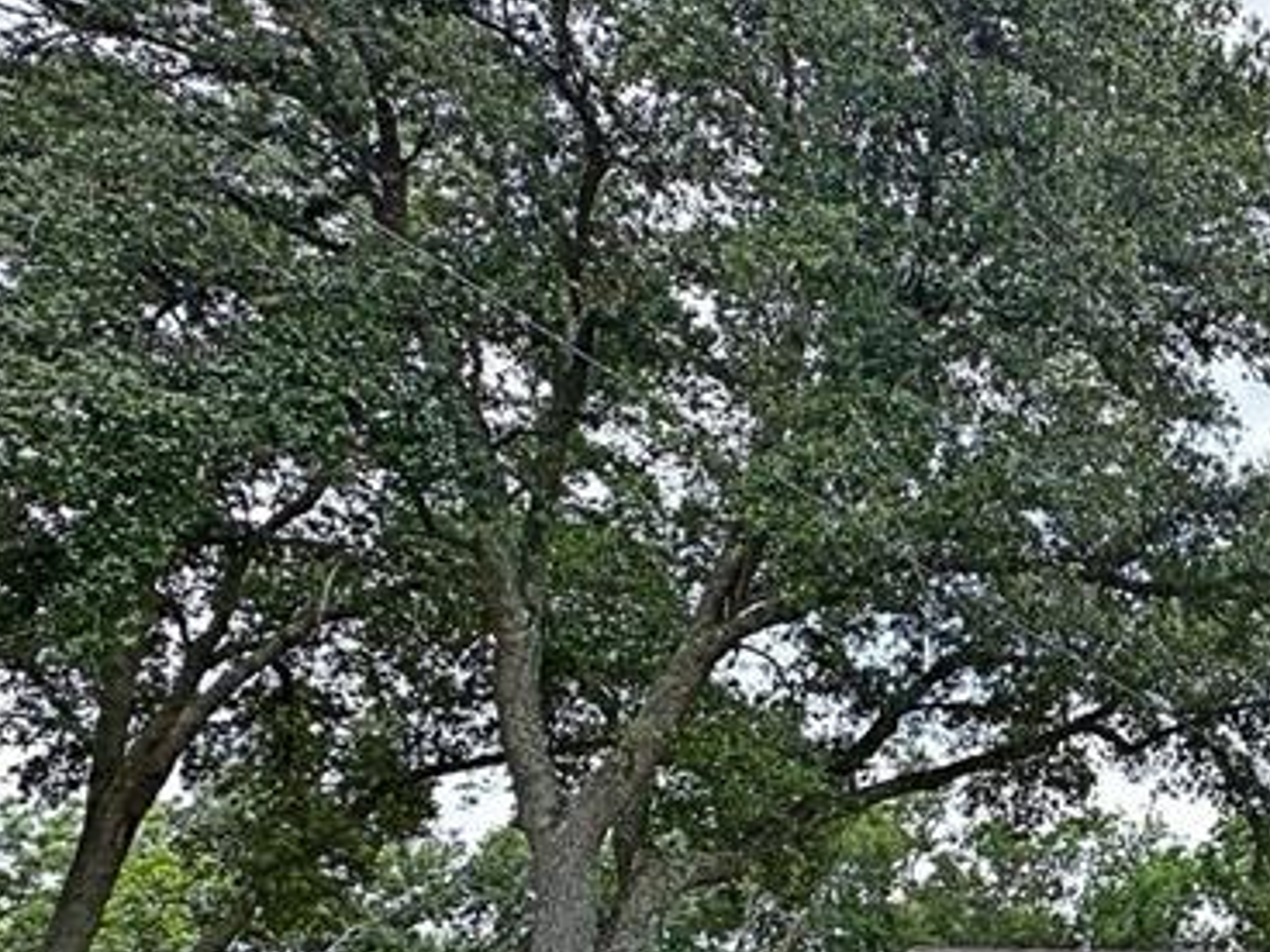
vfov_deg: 36.0
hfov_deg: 37.9
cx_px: 1467
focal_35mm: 39
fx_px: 1431
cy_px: 707
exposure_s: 1/2174
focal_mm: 2.22
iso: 40
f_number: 2.2
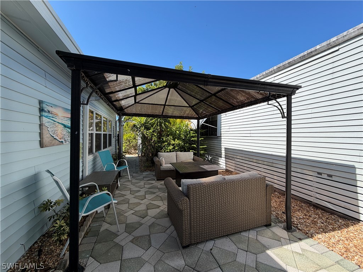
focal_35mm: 14
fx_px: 147
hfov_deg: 102.1
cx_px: 182
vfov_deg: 85.7
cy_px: 136
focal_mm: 2.22
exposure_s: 1/770
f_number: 2.2
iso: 32
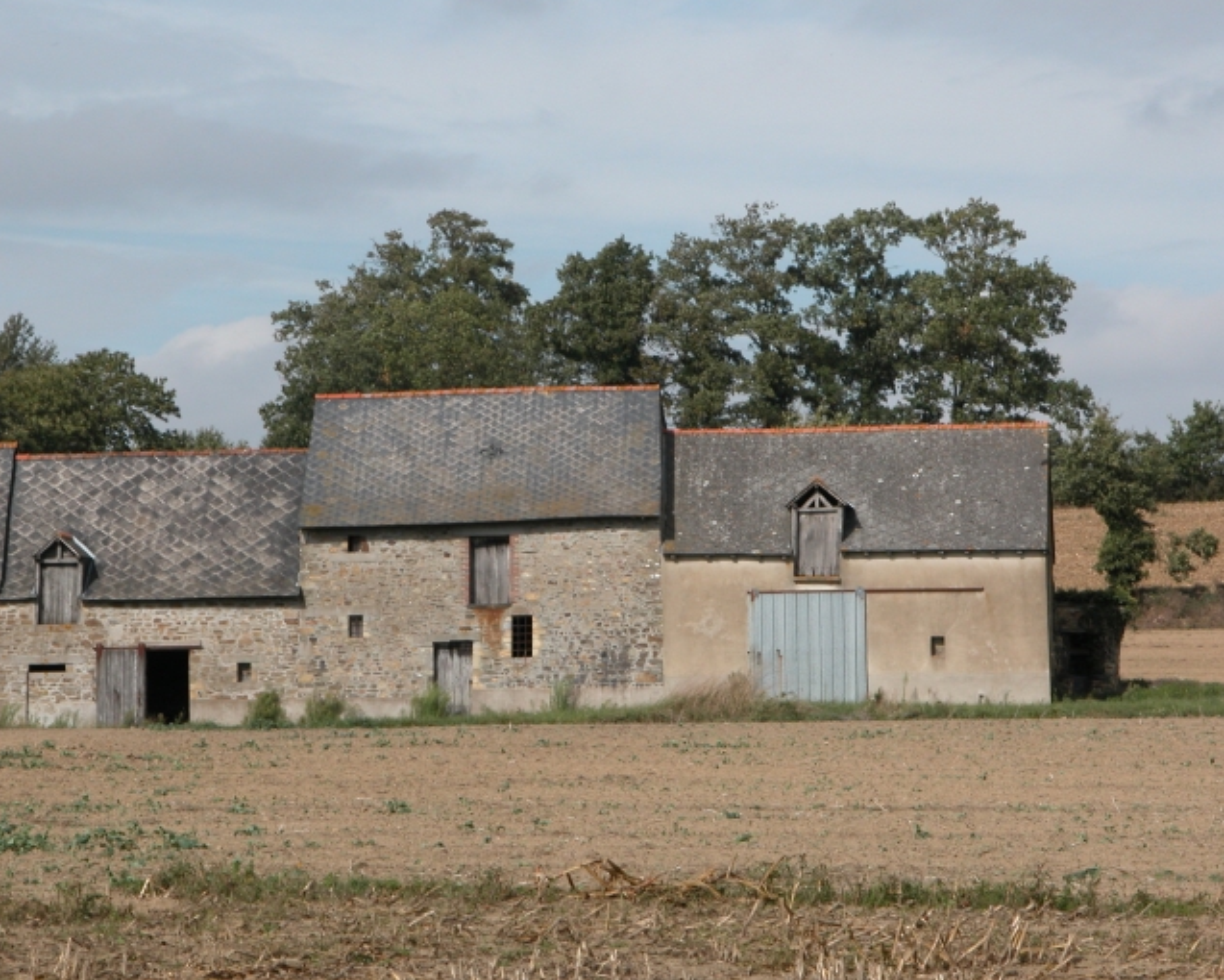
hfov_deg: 10.5
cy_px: 490
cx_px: 603
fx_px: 6668
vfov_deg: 8.4
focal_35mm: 184
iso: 100
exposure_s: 1/391
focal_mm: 44.7
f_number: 7.1
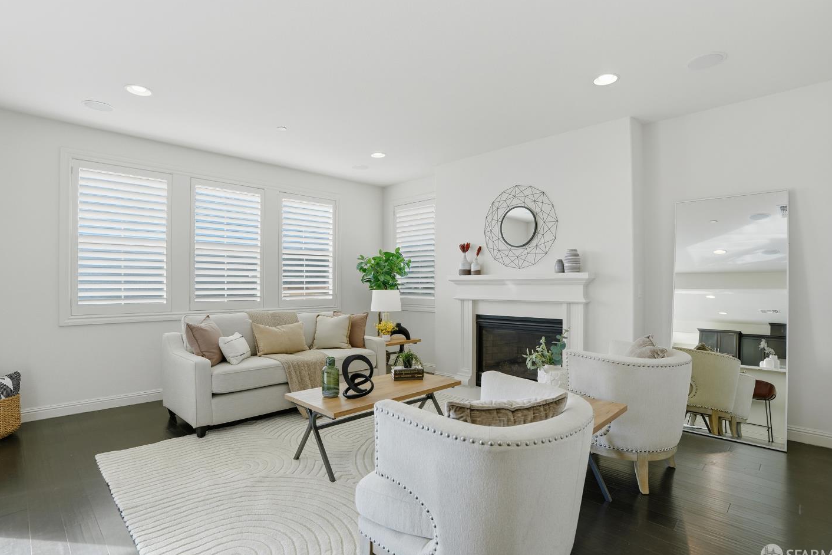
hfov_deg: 93.3
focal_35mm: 17
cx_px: 412
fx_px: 393
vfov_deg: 70.4
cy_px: 274
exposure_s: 1/800
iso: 160
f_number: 5.6
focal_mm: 16
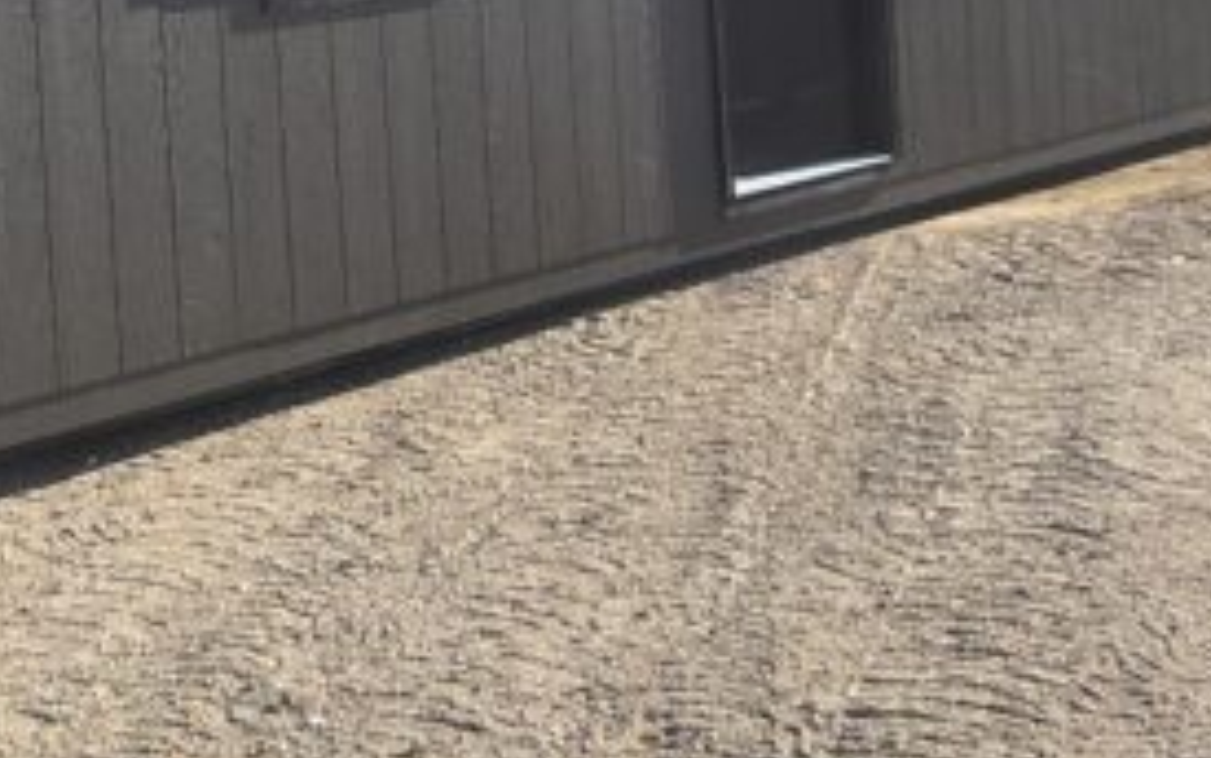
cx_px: 238
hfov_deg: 29.9
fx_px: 2212
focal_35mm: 67
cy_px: -115
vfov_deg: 18.6
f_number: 1.8
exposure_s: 1/1626
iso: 16
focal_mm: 3
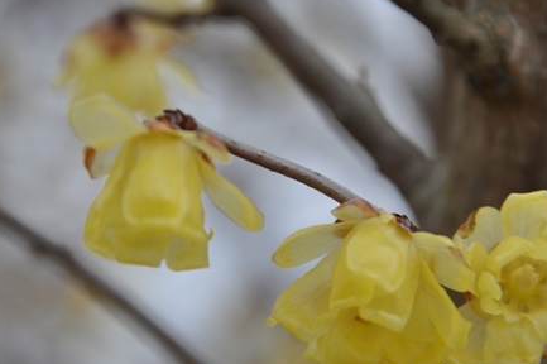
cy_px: 223
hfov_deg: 4.7
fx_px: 6726
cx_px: 277
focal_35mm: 443
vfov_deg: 3.1
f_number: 8
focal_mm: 200
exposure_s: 1/180
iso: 200
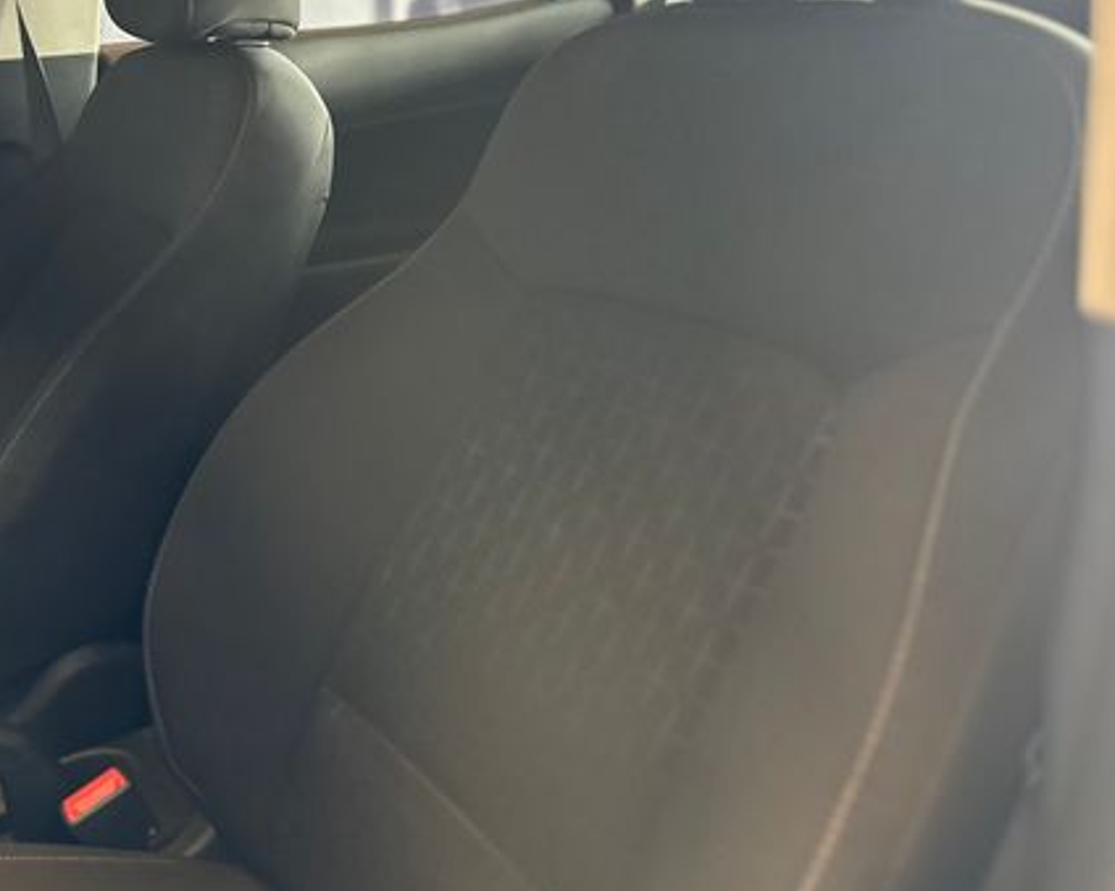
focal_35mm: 26
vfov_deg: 54.9
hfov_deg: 65.9
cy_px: 463
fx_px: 858
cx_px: 508
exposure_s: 1/30
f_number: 1.78
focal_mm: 6.86
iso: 800
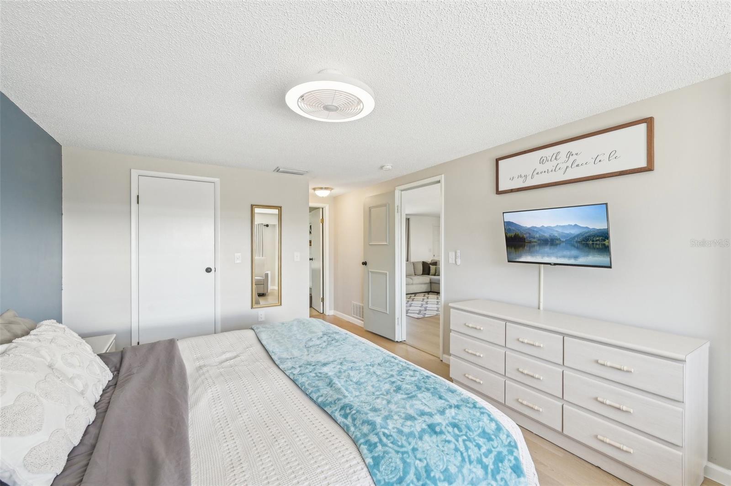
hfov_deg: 102.4
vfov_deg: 79.1
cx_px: 366
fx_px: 294
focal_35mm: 14
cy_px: 243
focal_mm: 14.5
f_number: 8
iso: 400
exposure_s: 1/40
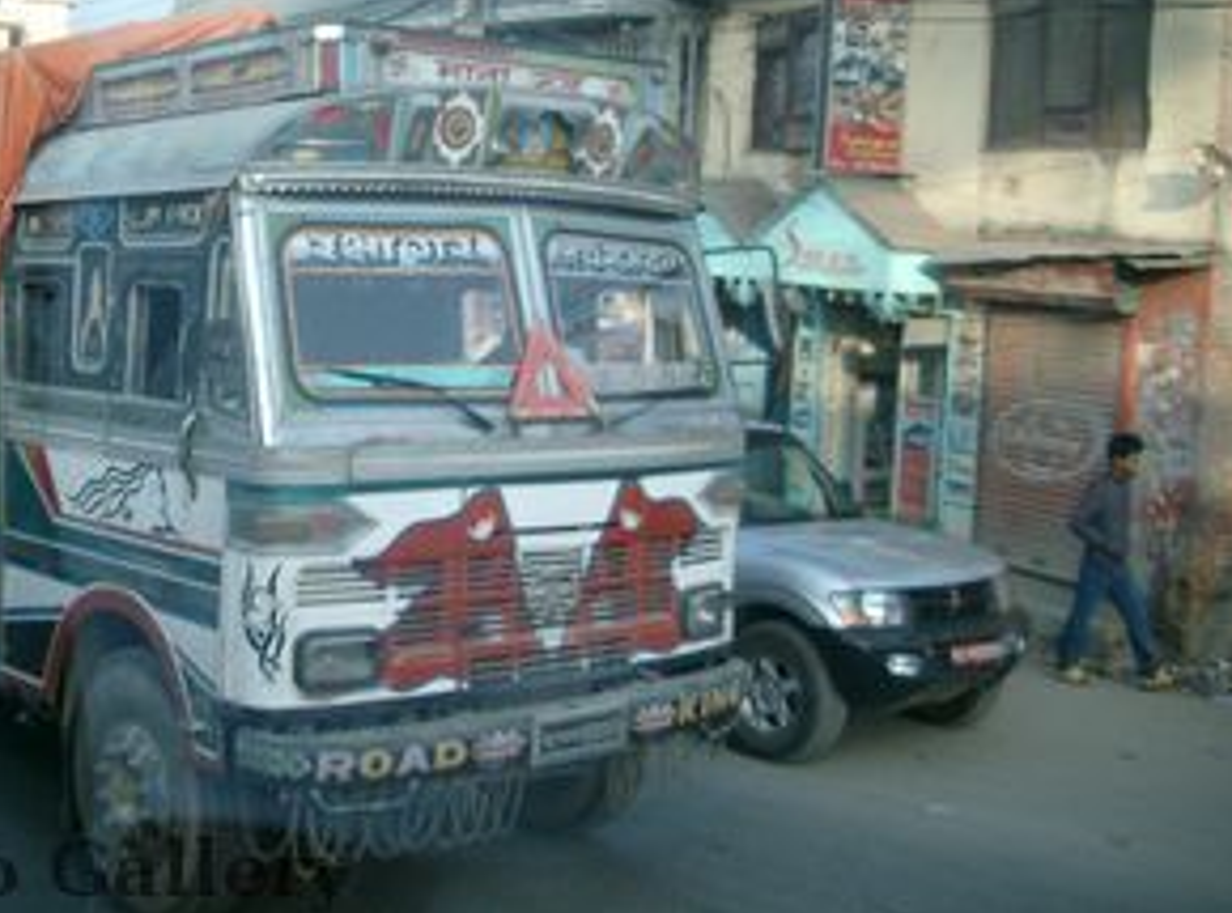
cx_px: 399
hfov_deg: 37.2
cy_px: 304
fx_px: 1808
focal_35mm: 51
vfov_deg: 28.2
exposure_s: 1/500
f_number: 2.6
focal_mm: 7.6
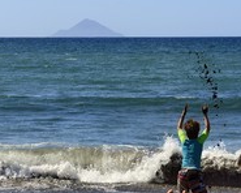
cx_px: 61
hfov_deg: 13.8
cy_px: 95
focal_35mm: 139
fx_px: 991
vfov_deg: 11.1
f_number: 11
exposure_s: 1/400
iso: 200
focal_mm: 65
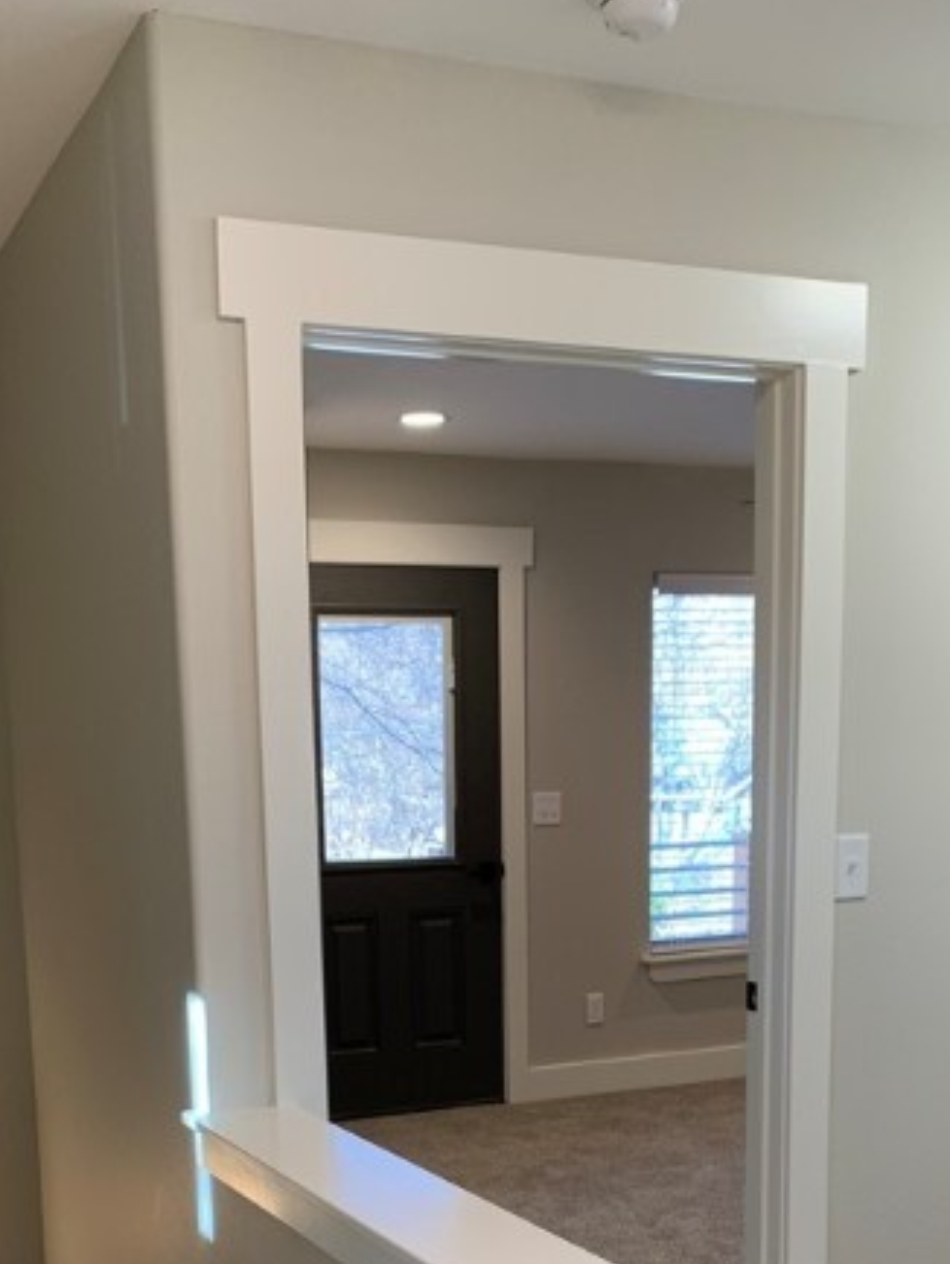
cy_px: 1075
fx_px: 1682
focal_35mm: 46
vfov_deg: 39.0
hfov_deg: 31.5
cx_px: 420
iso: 80
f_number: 1.8
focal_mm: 4.25
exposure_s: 1/120
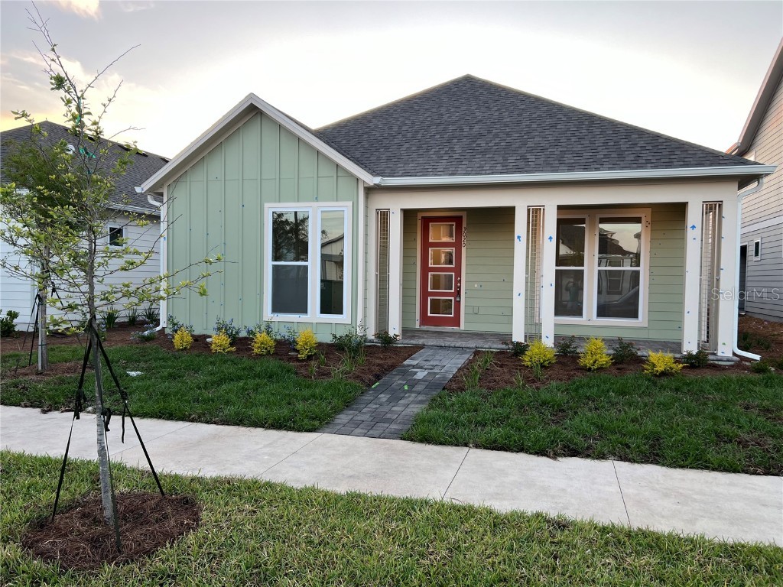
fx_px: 588
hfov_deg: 67.3
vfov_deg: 53.1
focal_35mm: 26
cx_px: 392
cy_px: 294
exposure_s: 1/121
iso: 40
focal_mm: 5.7
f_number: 1.5
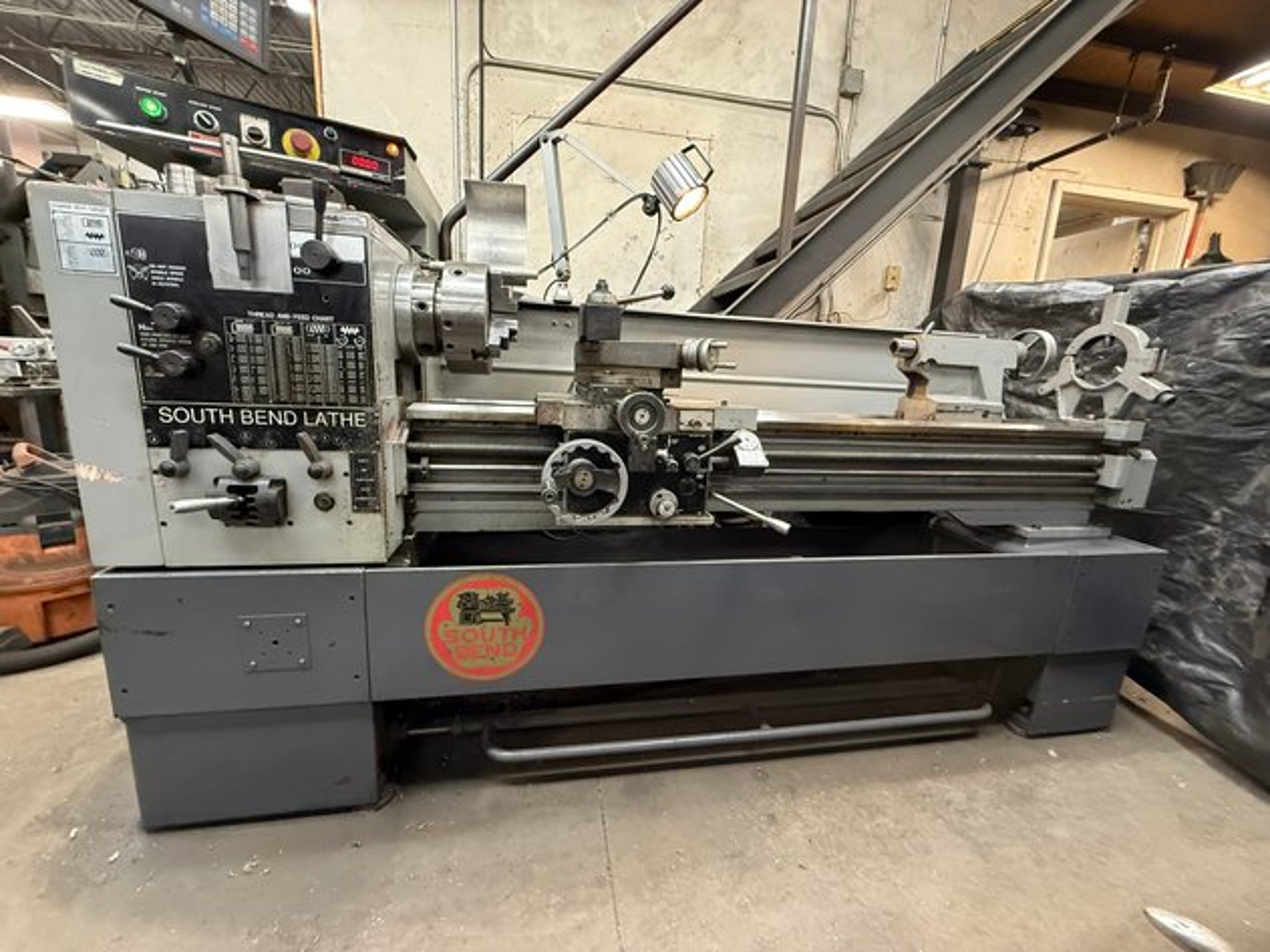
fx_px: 514
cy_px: 476
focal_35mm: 14
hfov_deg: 102.1
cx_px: 635
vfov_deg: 85.7
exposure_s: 1/60
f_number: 2.2
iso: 640
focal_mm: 2.22
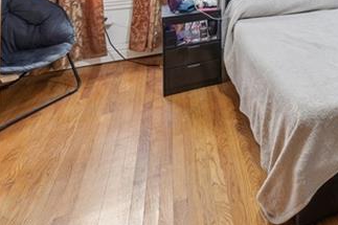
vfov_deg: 27.6
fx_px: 357
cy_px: -85
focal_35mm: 38
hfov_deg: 39.8
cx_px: 384
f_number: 8
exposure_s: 1/30
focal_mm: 8
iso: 320
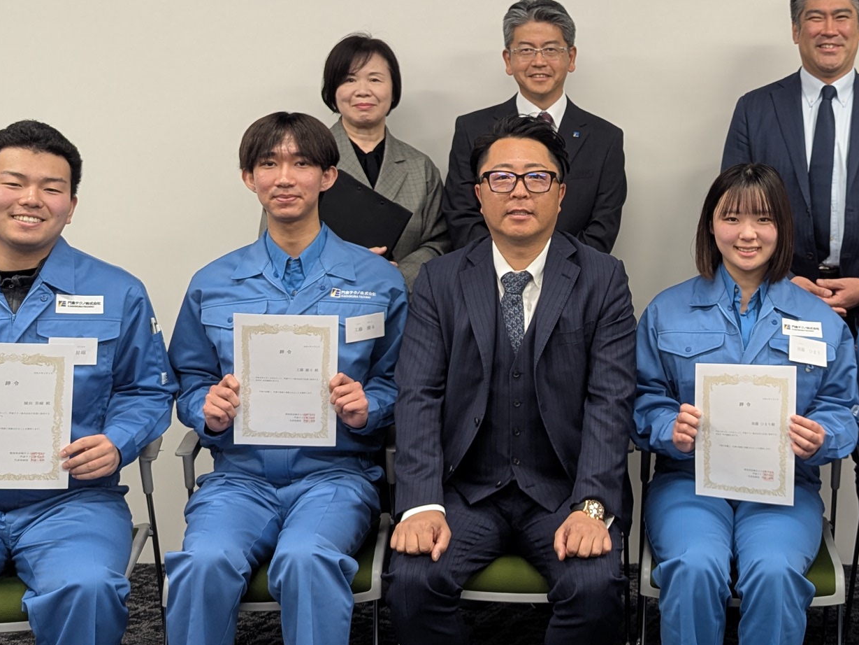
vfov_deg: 29.1
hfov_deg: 37.2
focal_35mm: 50
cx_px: 656
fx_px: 1241
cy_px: 262
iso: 97
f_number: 1.85
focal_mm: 6.81
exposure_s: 1/44.5
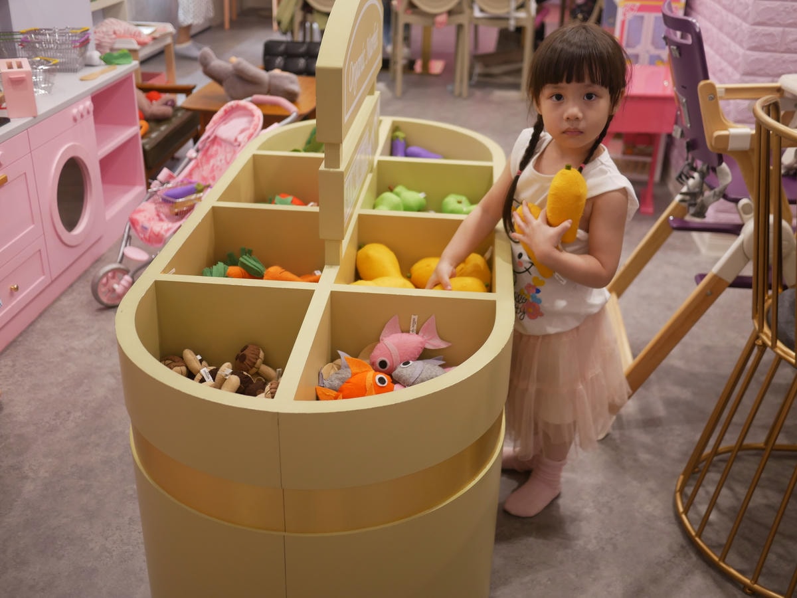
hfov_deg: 46.8
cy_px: 299
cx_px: 398
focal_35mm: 40
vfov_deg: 36.0
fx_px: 921
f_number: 1.7
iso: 320
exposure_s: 1/60
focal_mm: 20
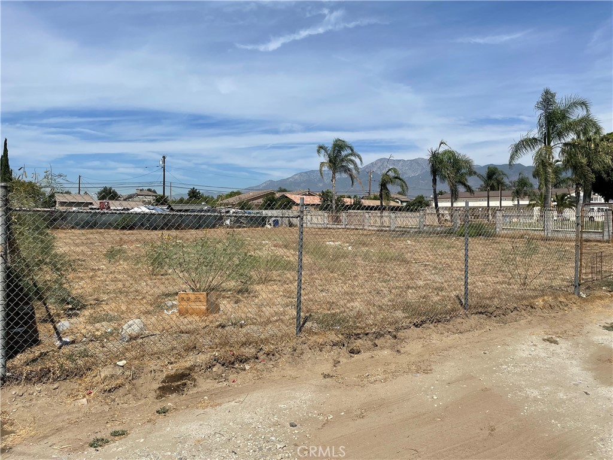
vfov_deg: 53.1
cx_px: 306
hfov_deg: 67.3
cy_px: 230
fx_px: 460
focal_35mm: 26
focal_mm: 4.2
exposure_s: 1/5814
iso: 32
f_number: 1.6
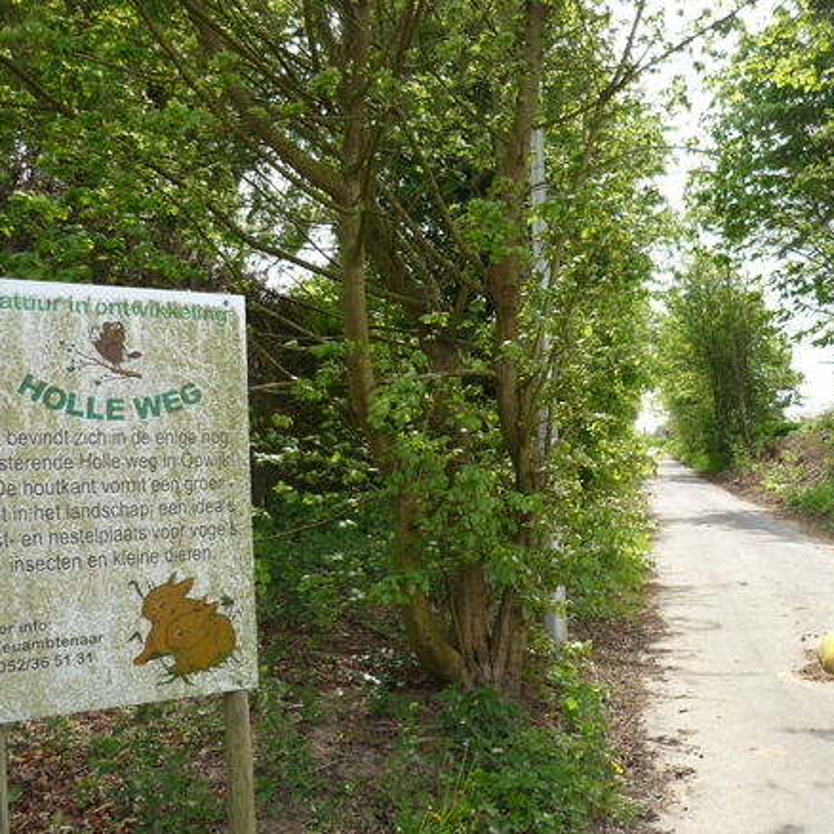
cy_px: 413
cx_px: 505
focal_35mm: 40
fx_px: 1090
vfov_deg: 41.9
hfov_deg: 41.6
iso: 100
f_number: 2.8
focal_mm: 5.5
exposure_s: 1/400
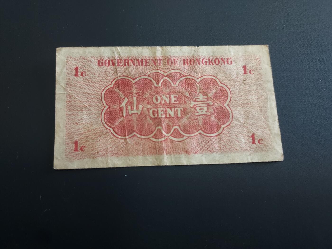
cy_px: 124
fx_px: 230
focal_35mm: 24
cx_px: 166
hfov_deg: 71.6
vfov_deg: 56.8
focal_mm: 4.6
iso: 250
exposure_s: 1/60
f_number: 1.8
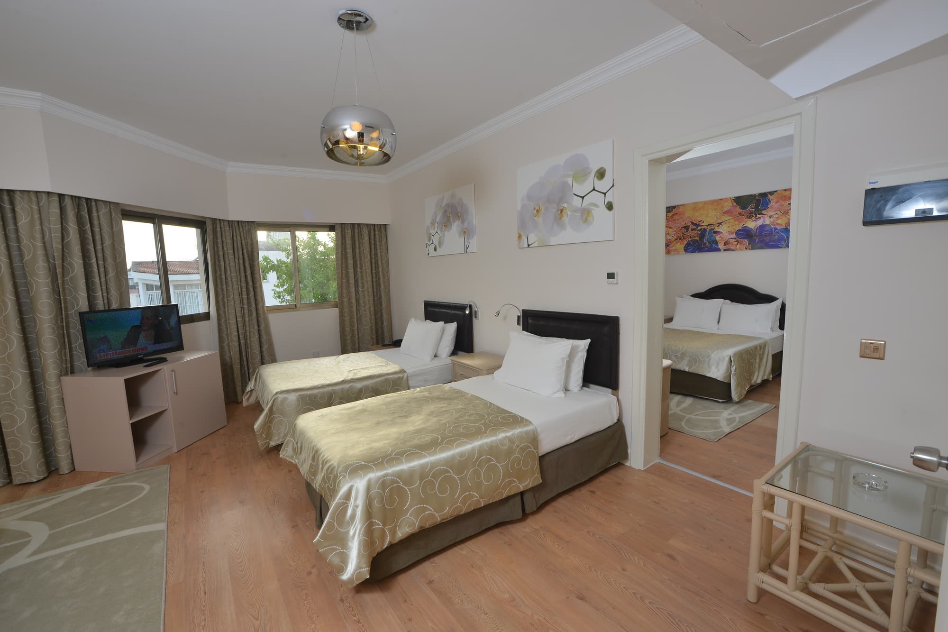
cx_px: 474
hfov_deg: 100.4
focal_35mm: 15
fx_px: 395
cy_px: 316
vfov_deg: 77.3
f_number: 13
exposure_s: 1/60
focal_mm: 15
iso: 500
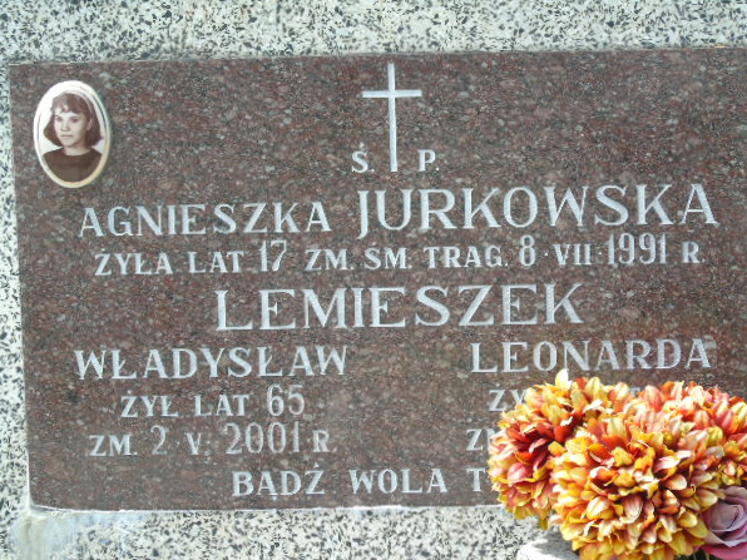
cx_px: 395
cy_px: 299
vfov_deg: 8.5
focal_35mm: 174
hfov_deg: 11.4
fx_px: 3755
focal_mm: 29
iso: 80
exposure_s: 1/125
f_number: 4.9
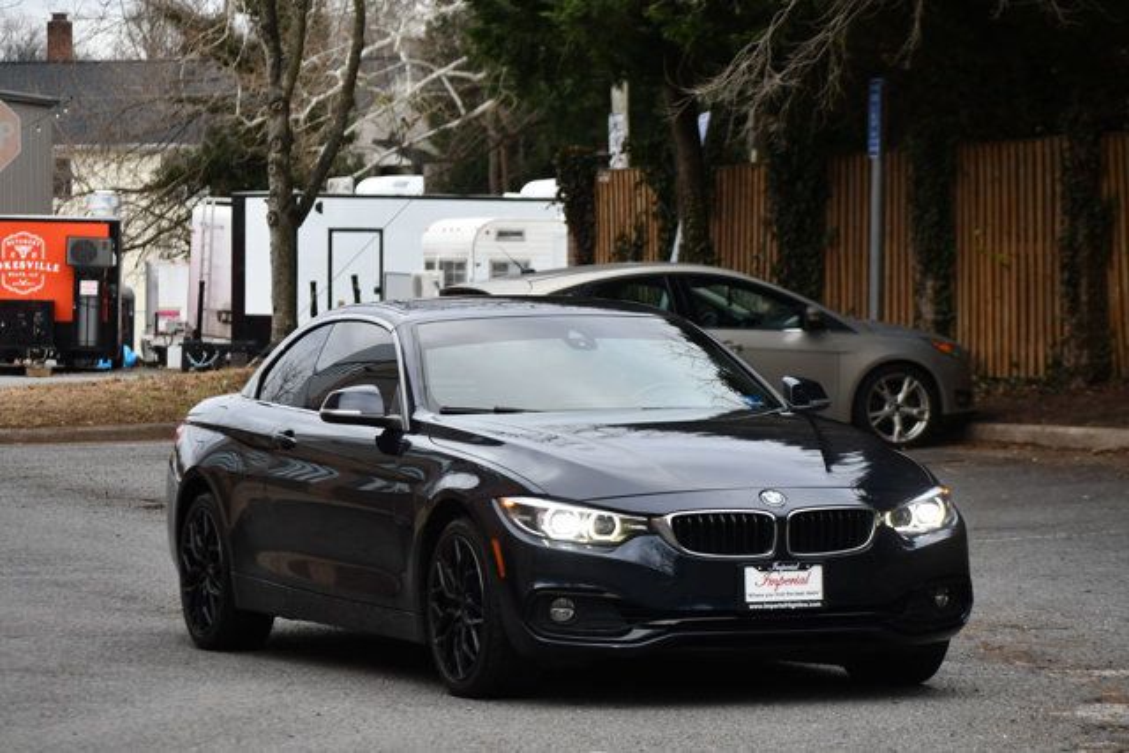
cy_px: 376
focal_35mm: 147
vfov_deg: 9.3
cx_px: 564
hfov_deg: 14.0
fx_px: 4611
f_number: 4.8
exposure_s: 1/200
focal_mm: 98
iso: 800
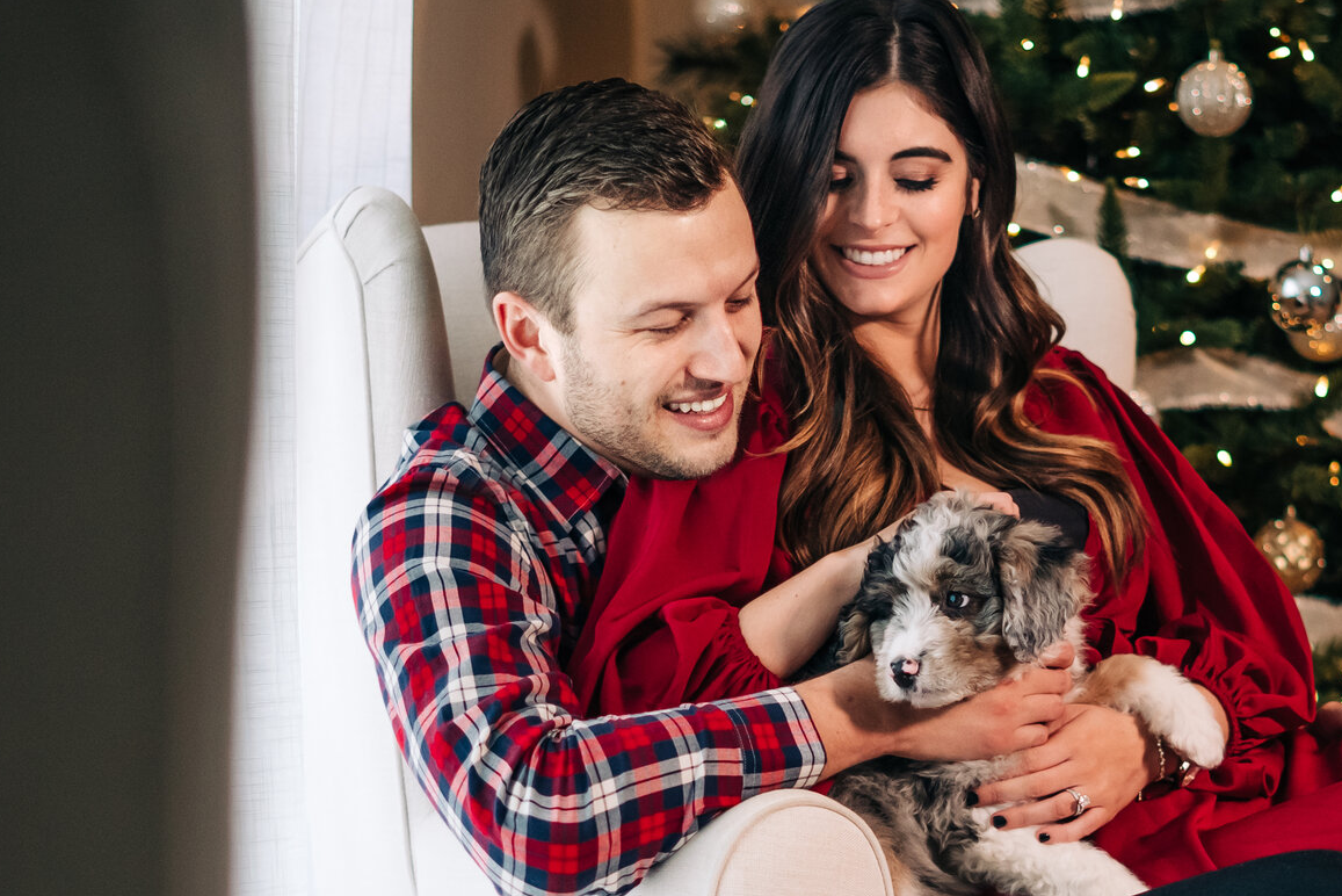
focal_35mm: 108
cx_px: 931
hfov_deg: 18.8
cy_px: 704
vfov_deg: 12.6
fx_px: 4027
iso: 1000
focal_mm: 50
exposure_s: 1/500
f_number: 1.8
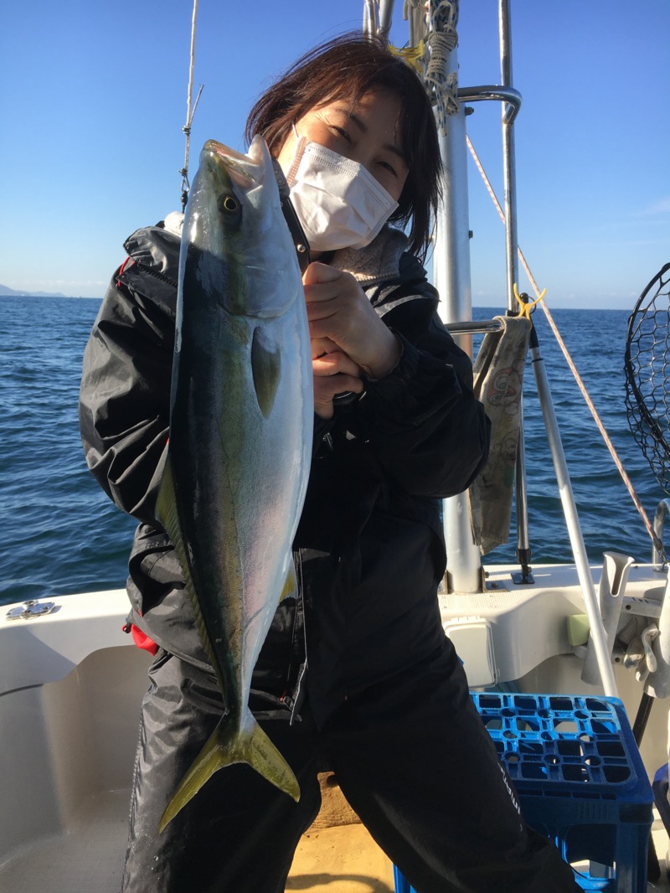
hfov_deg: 48.2
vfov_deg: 61.6
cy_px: 446
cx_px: 335
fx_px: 748
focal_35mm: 29
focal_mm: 4.15
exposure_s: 1/1012
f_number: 2.2
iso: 25
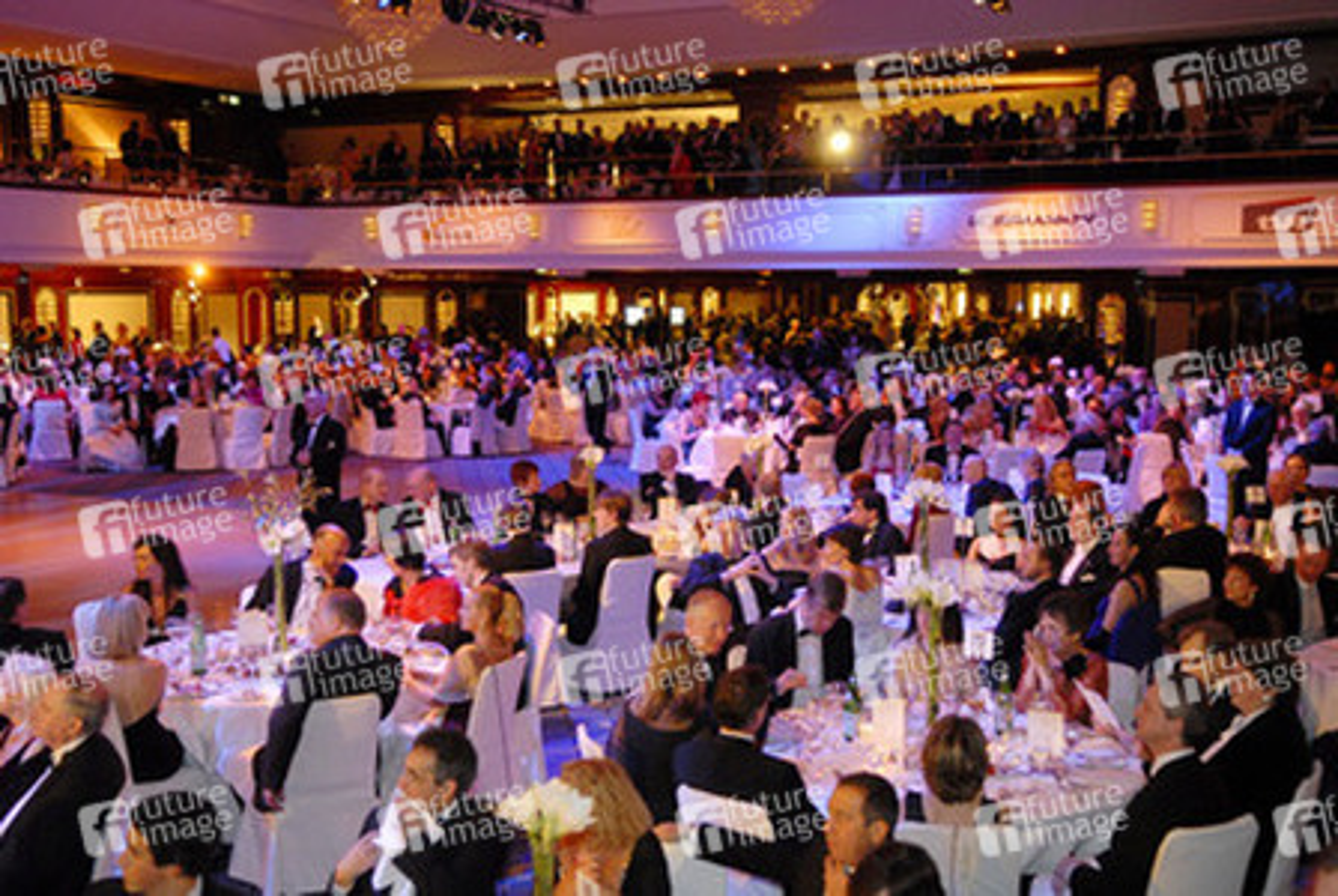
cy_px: 448
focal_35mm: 45
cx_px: 669
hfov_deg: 43.6
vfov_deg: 30.0
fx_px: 1675
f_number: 3.2
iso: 640
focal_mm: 30
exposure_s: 1/20
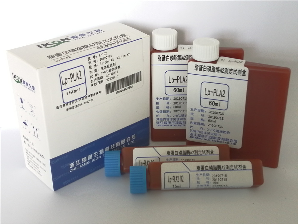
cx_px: 149
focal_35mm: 50
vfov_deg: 29.1
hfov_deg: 38.2
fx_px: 430
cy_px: 112
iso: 80
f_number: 1.8
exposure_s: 1/33.3
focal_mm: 3.64
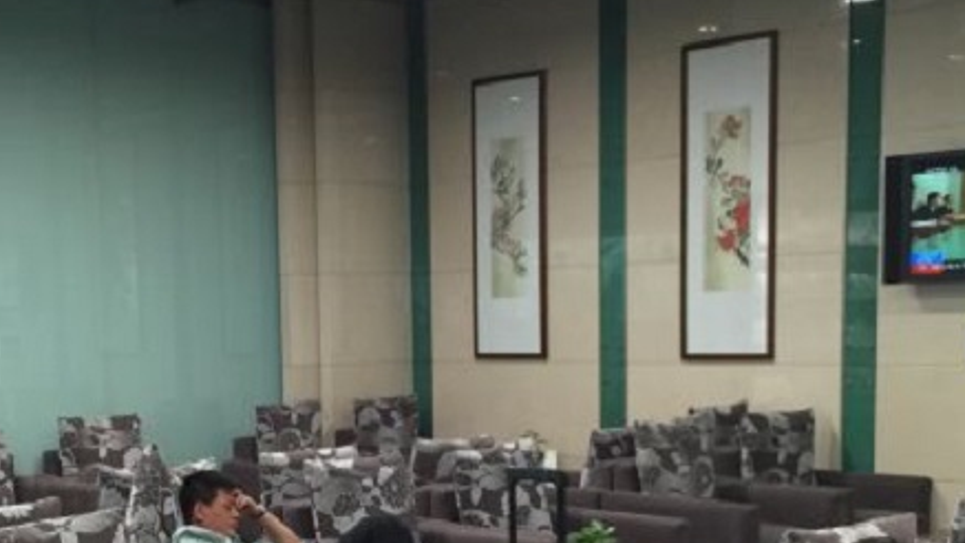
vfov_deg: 18.1
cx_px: 358
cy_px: 542
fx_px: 1664
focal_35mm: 65
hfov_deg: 32.2
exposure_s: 1/17
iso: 80
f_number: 2.2
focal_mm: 4.15
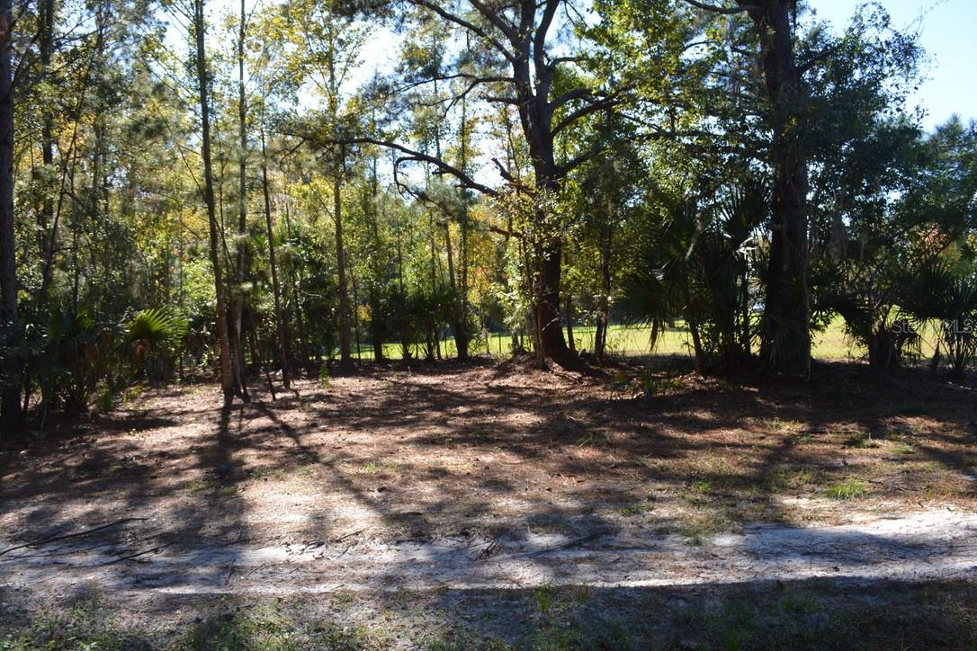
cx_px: 488
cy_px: 326
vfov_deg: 47.9
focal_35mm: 27
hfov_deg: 67.4
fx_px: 733
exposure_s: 1/160
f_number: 6.3
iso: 200
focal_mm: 18
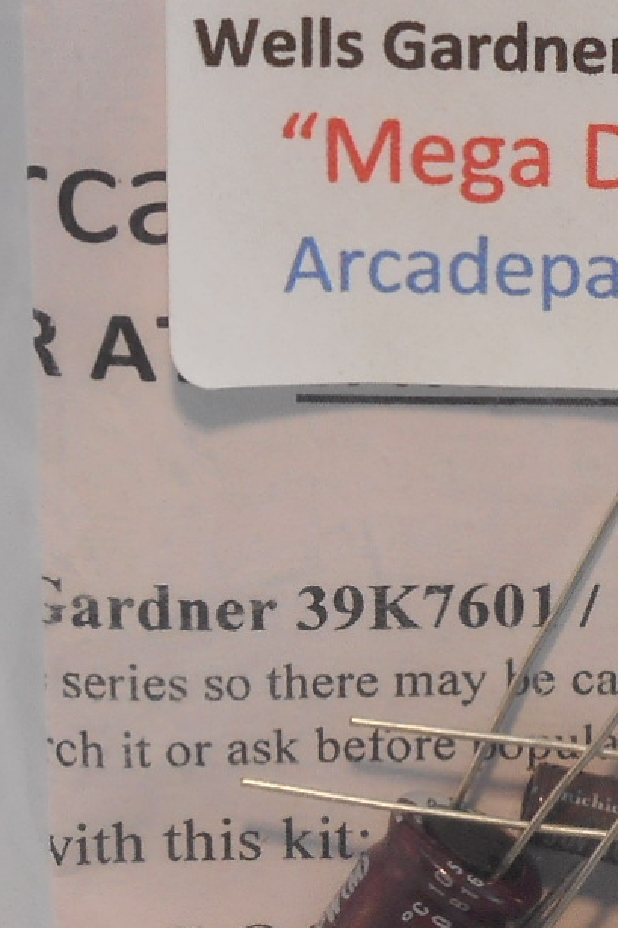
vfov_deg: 7.9
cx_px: 644
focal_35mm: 258
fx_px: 6647
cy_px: 937
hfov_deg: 5.3
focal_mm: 12
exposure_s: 1/30
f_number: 5.3
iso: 110
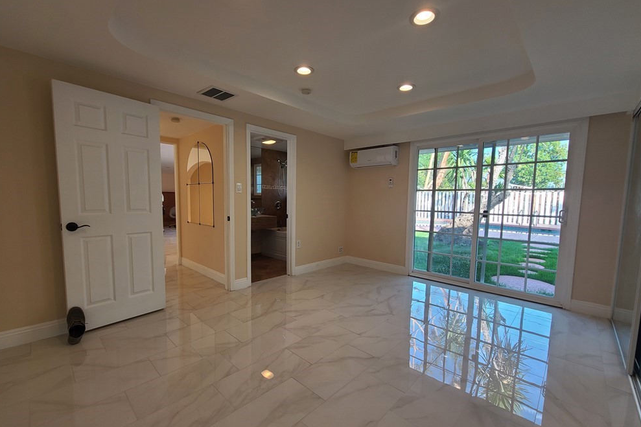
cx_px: 313
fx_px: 249
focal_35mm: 14
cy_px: 225
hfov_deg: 104.2
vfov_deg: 81.1
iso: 80
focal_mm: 2.2
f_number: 2.2
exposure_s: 1/120
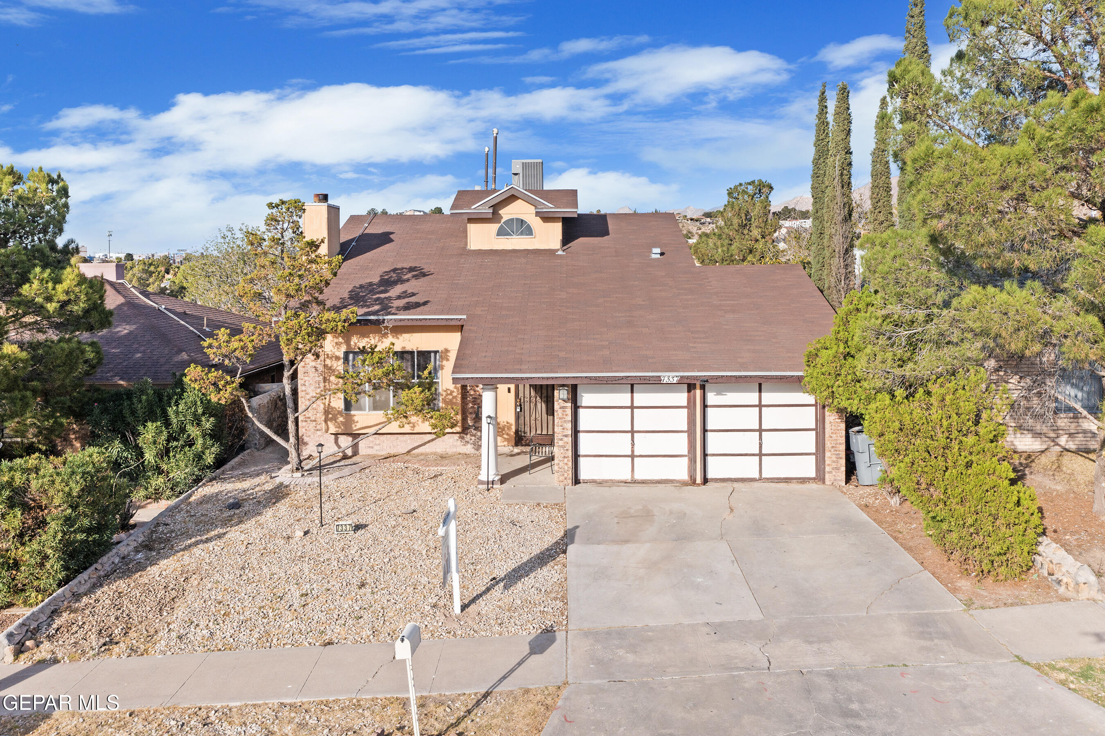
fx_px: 859
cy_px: 368
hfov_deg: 65.5
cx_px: 552
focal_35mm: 28
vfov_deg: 46.4
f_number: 5.6
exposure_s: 1/500
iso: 100
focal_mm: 10.26
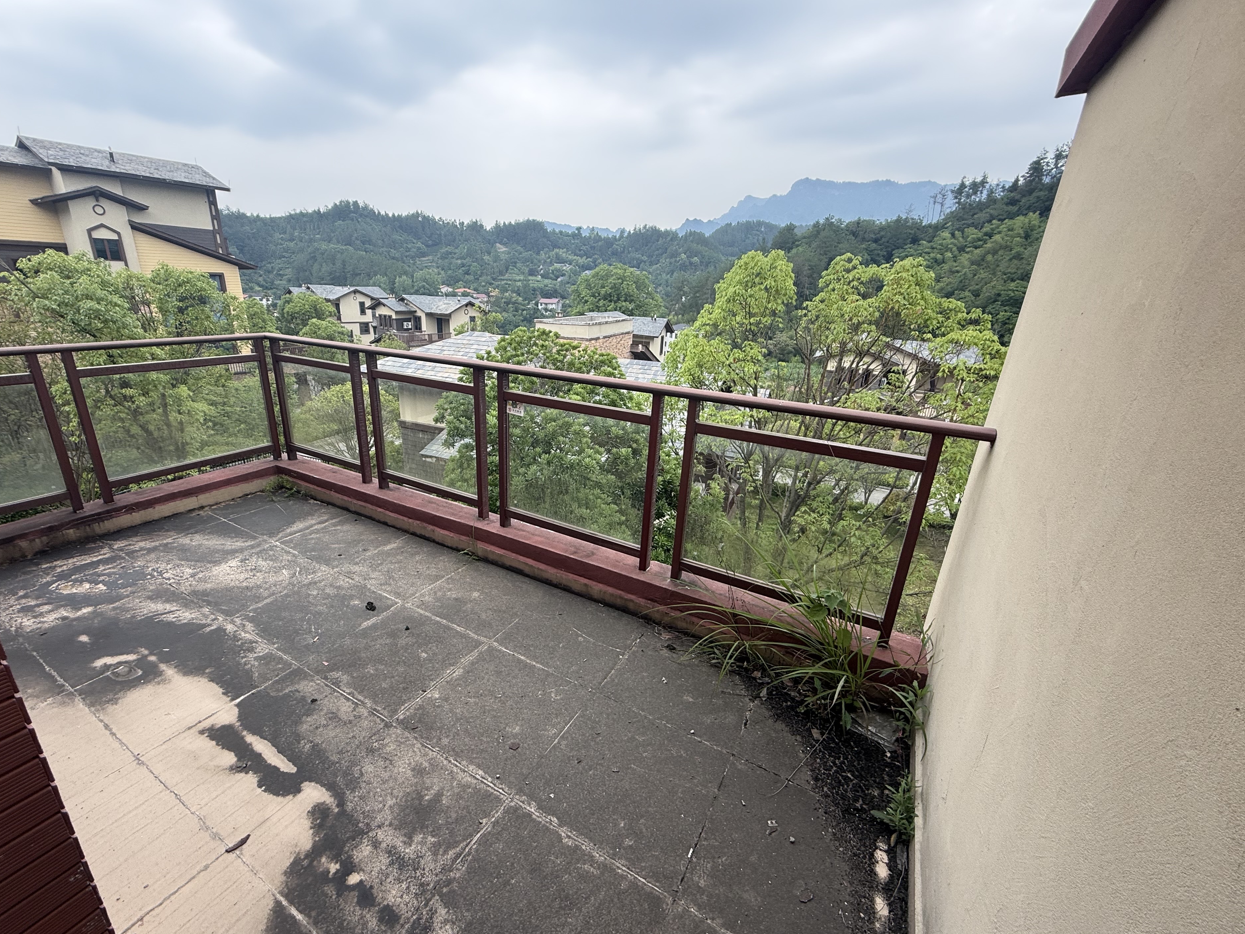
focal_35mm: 15
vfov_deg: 81.7
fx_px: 539
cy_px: 478
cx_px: 583
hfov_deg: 98.0
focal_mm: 2.22
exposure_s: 1/260
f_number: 2.2
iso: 50
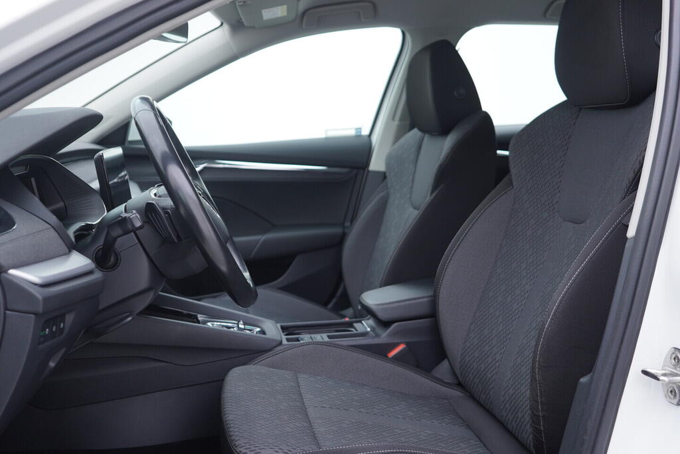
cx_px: 340
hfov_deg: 53.1
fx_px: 680
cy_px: 227
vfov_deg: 36.9
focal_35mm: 36
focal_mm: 24
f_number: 2.8
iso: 125
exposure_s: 1/40
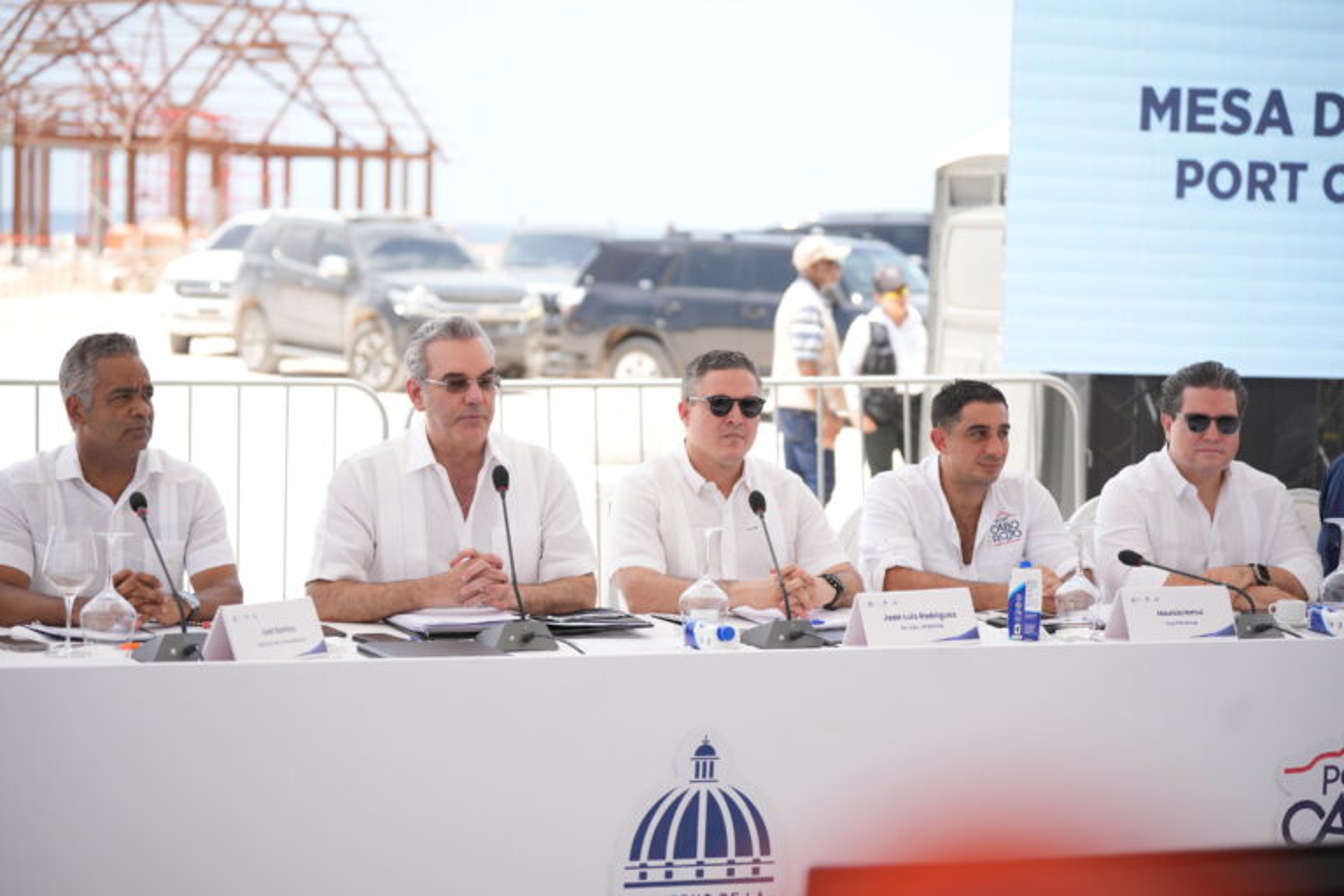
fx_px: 2800
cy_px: 448
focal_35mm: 75
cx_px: 672
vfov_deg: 18.2
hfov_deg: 27.0
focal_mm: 75
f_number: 2.8
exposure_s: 1/1000
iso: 160
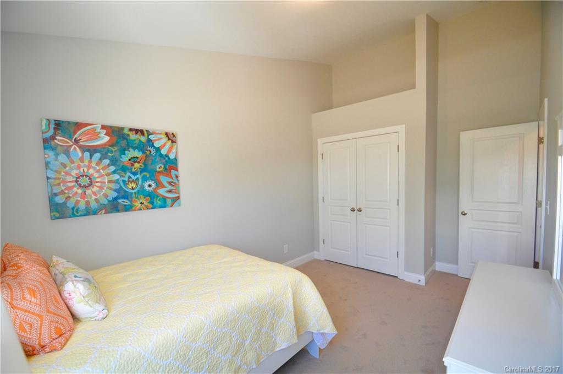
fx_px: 234
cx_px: 282
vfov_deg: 77.1
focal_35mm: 15
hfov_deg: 100.5
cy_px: 187
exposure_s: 1/60
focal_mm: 10
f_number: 3.5
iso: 800
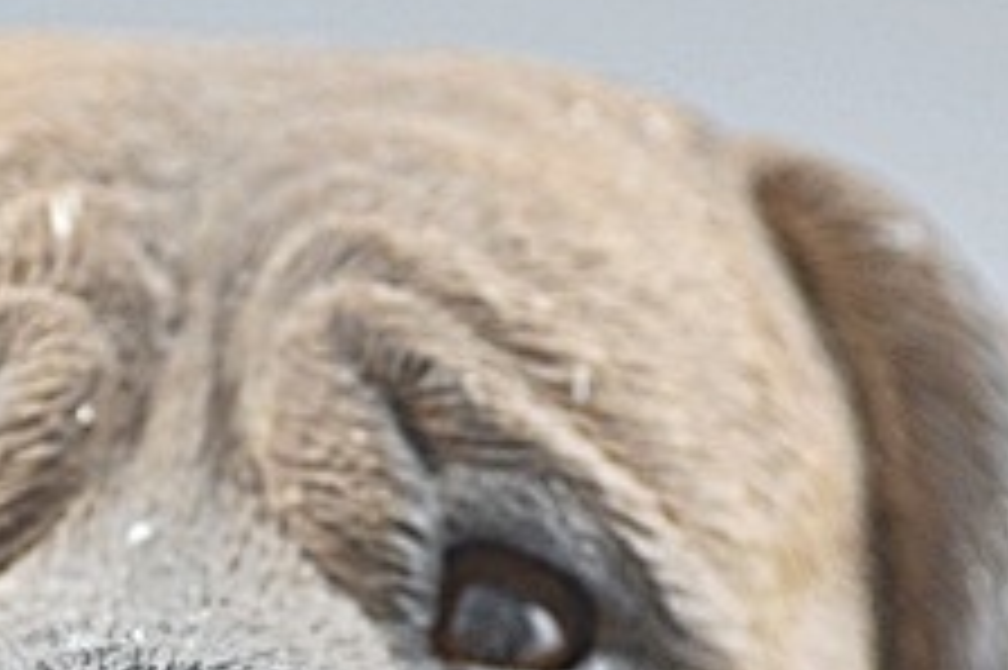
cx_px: 306
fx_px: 5512
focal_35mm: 197
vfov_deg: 6.9
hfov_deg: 10.4
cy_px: 875
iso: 400
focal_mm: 42
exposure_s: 1/50
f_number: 5.3
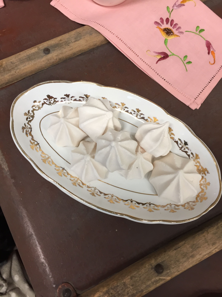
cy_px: 148
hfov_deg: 48.2
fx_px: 248
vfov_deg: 61.7
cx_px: 111
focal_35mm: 29
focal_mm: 4.15
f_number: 2.2
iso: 40
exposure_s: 1/33
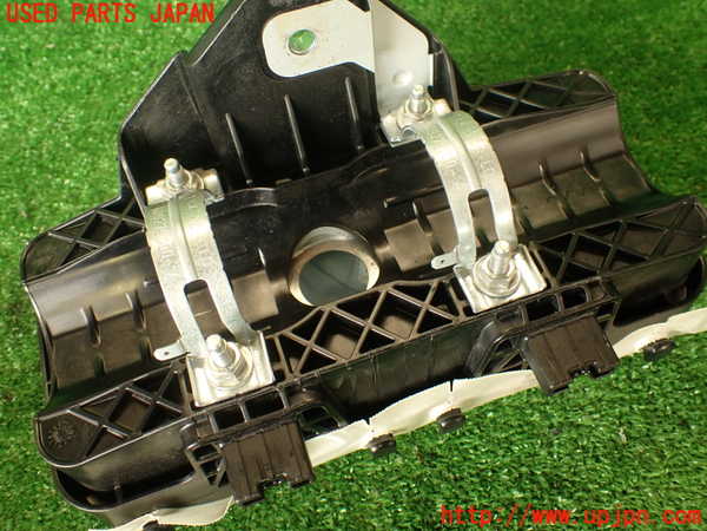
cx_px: 354
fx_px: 654
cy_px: 266
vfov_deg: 44.2
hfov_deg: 56.8
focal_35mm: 32
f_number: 2.4
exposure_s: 1/50
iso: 200
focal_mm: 5.79
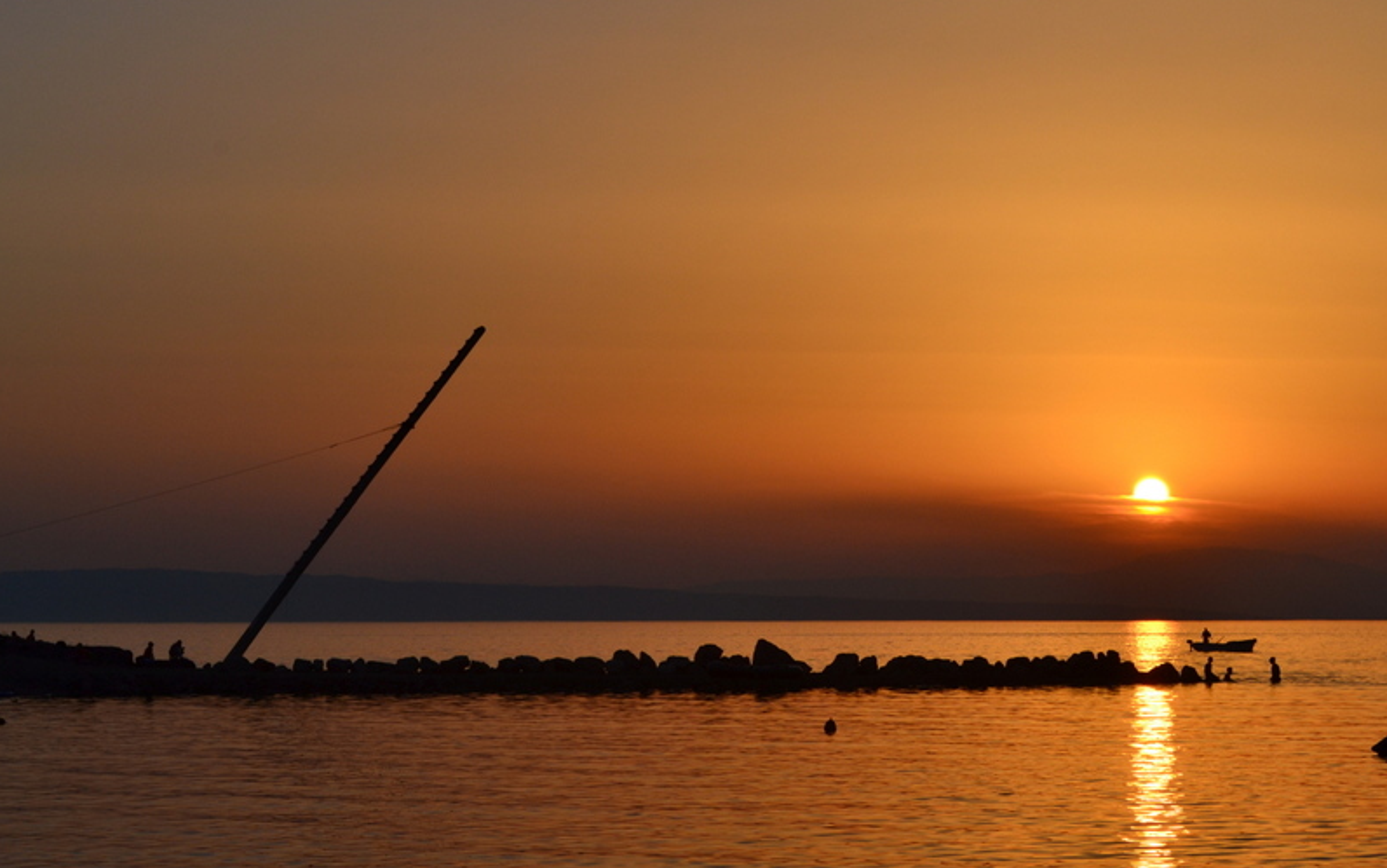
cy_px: 425
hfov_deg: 24.5
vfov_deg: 15.5
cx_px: 692
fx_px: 3195
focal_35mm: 85
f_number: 11
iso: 220
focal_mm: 55
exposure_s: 1/500
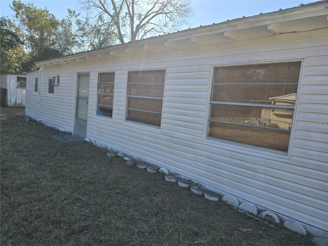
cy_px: 123
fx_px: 218
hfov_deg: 73.9
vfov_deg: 58.9
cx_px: 164
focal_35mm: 23
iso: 12
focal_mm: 6.3
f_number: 1.7
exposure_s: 1/496
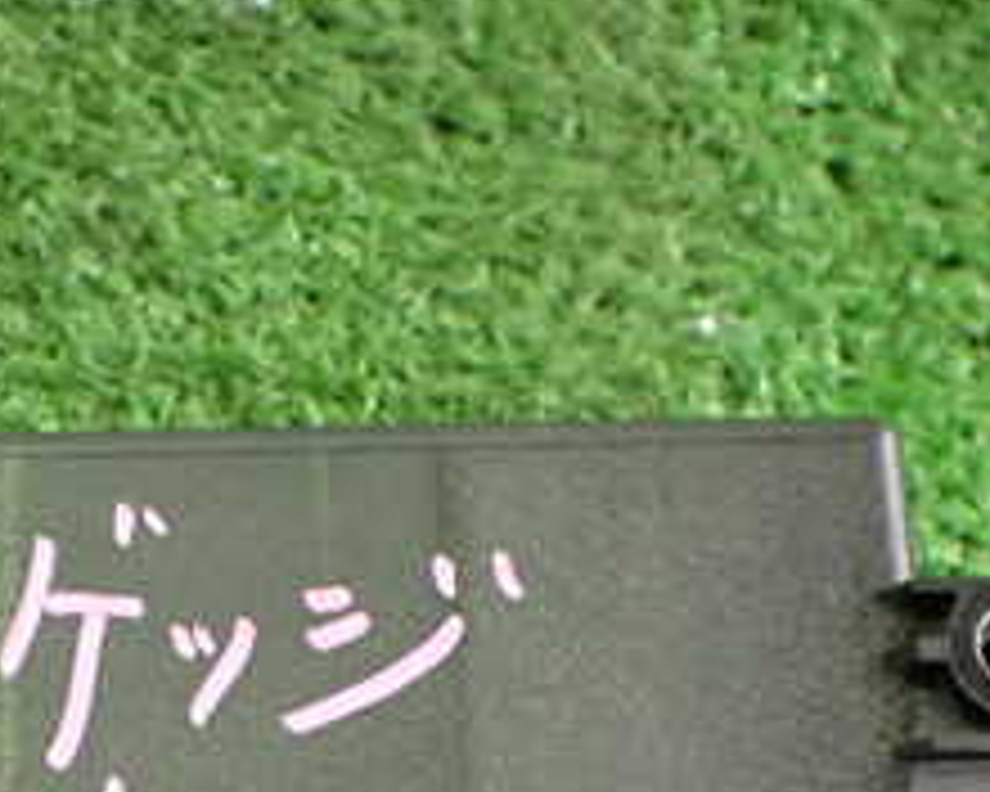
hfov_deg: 23.6
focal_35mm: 80
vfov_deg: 18.1
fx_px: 2344
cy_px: 976
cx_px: 238
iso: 800
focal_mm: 5.4
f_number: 2.3
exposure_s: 1/60
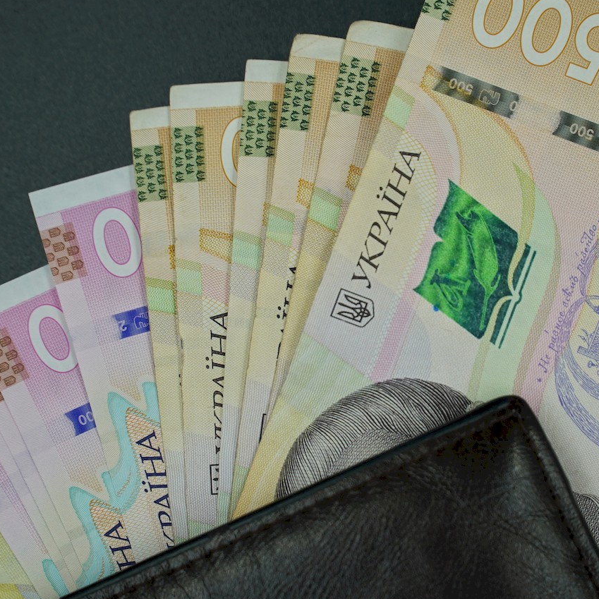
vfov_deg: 9.5
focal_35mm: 185
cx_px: 363
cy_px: 314
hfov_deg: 9.5
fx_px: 3622
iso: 100
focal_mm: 88
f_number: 4.5
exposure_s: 1/200
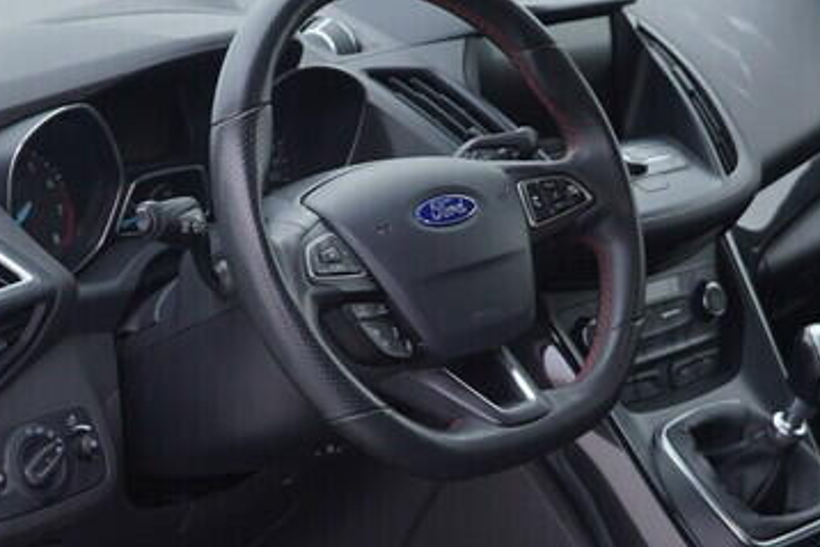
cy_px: 486
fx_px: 2347
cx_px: 447
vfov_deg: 13.2
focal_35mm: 103
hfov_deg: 19.8
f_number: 3.2
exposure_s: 1/50
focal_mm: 24
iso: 125
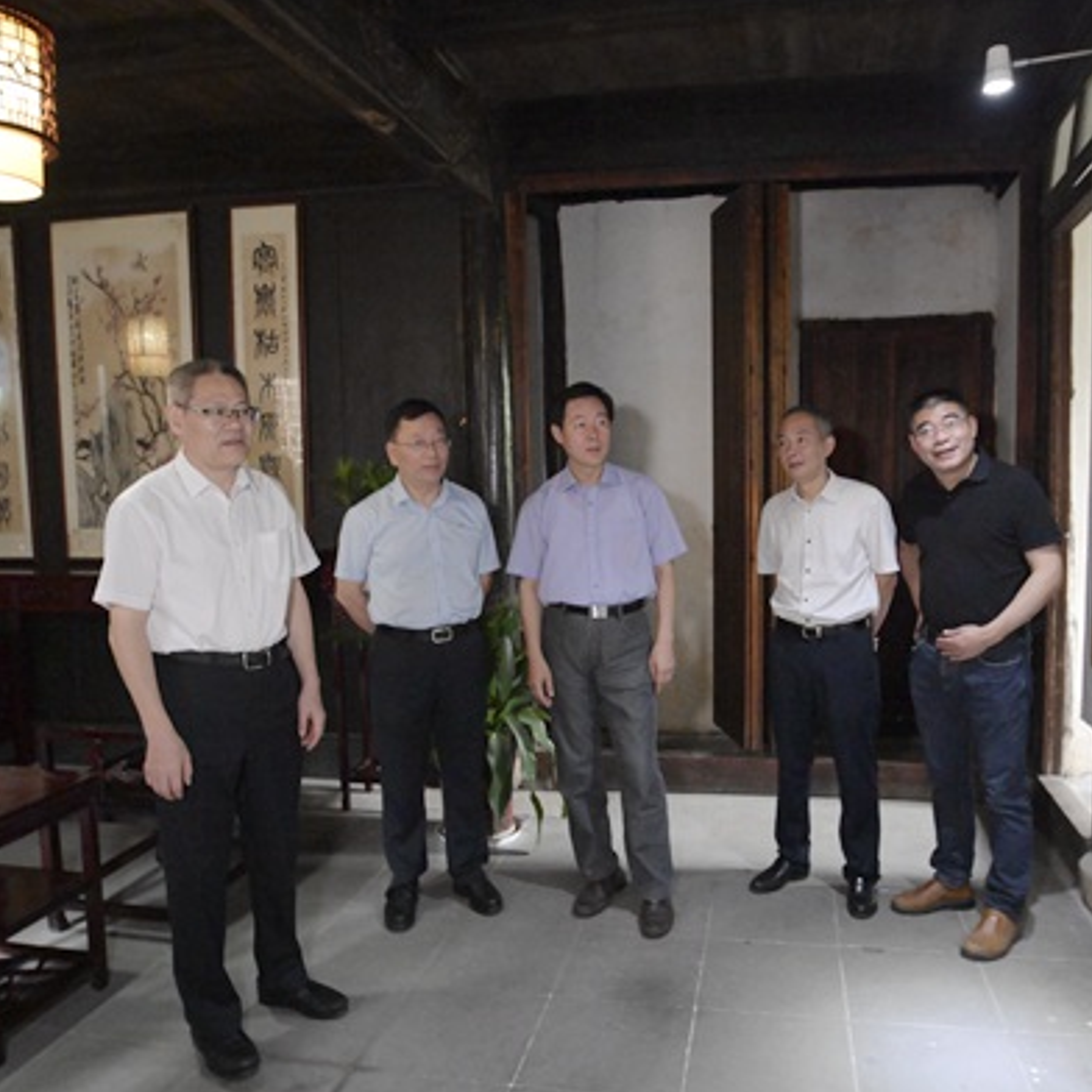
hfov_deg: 60.6
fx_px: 928
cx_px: 635
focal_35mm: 26
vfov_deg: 60.9
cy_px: 543
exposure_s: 1/125
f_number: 4.5
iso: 8000
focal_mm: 20
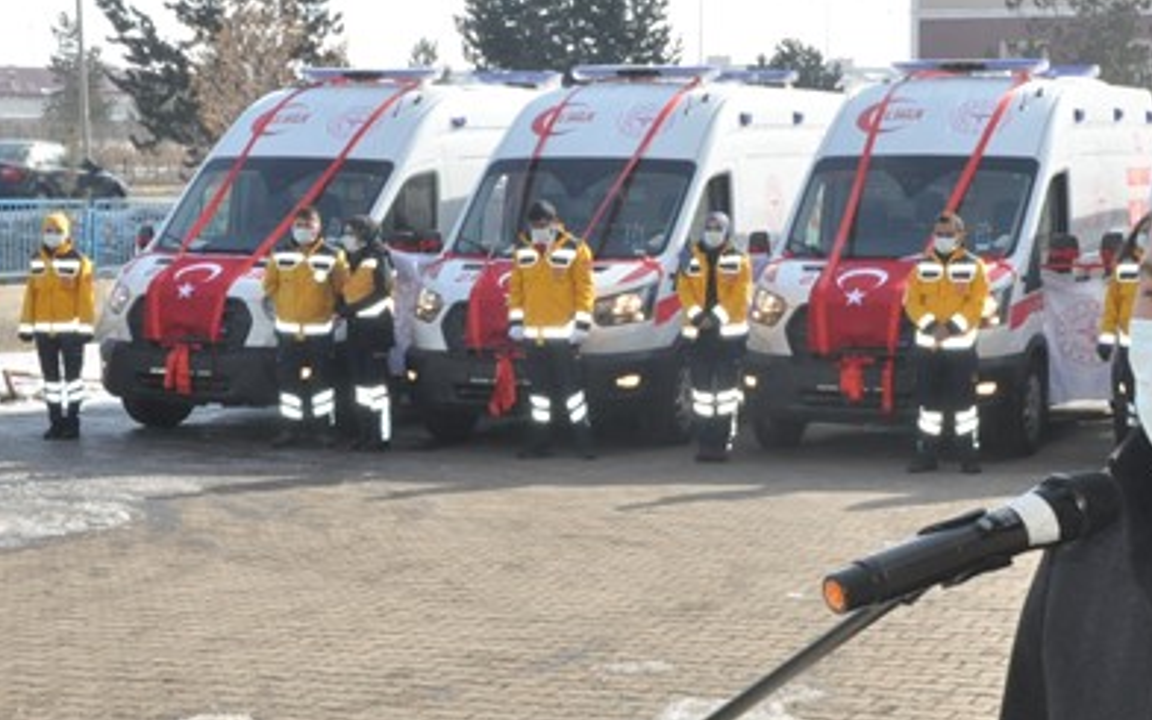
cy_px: 429
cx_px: 761
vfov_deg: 15.2
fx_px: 2700
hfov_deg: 24.0
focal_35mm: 86
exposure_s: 1/200
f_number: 29
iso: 1600
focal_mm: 34
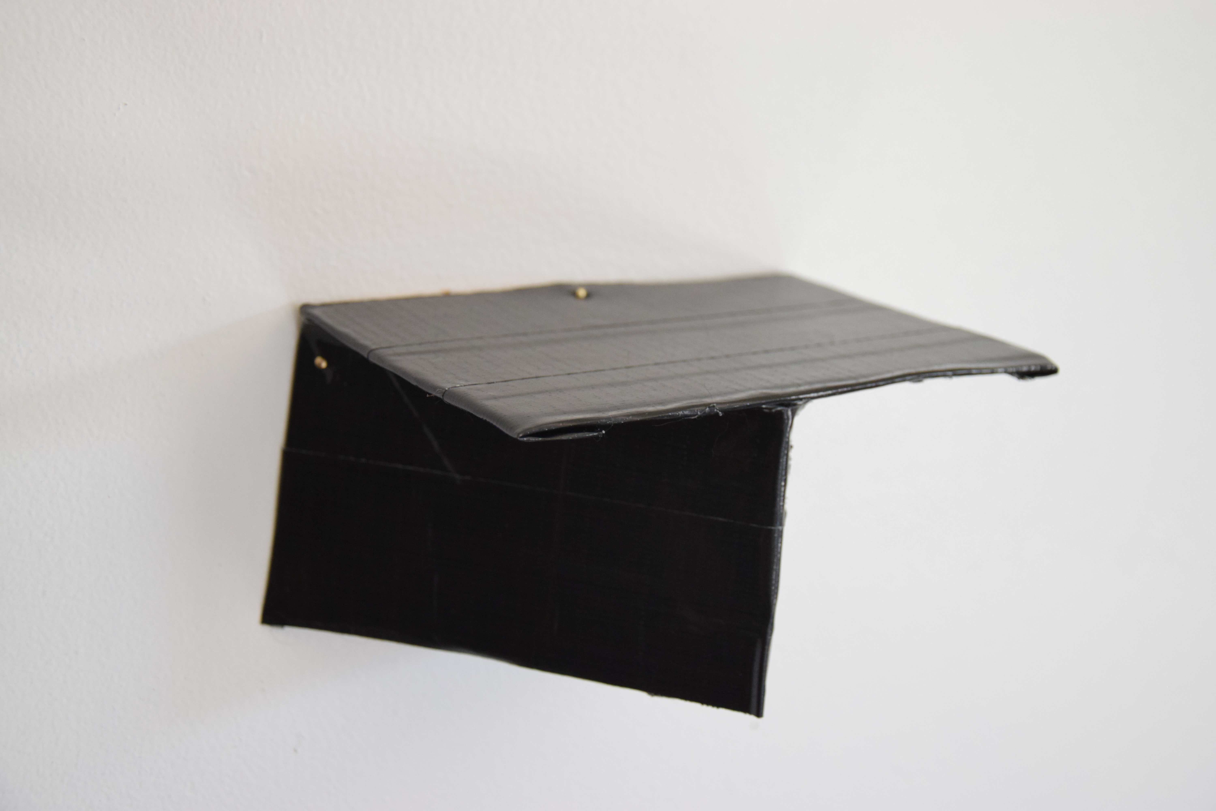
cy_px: 406
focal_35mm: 60
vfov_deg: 22.6
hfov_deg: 33.4
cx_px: 608
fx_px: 2027
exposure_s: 1/60
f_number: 4.5
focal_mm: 40
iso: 1400
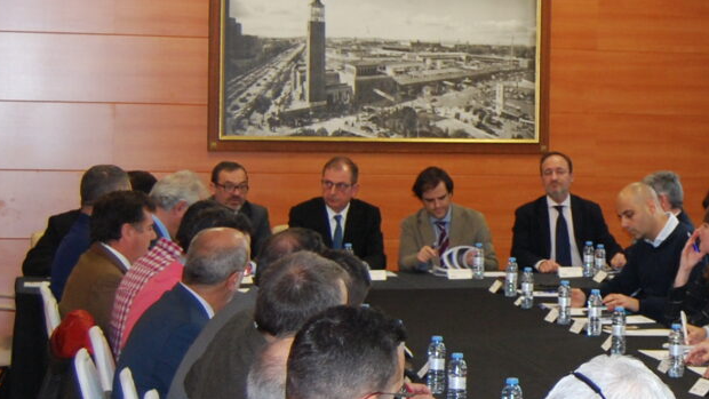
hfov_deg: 20.0
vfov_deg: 11.7
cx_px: 701
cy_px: 170
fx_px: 1956
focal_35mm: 104
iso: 360
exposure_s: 1/60
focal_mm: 20
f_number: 3.8
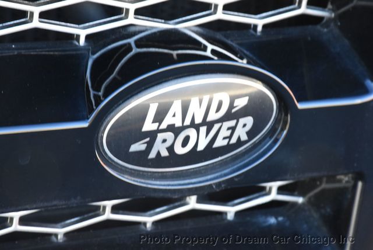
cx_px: 186
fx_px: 2178
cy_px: 125
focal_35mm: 210
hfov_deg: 9.8
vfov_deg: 6.6
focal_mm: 140
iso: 2000
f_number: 13
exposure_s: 1/50
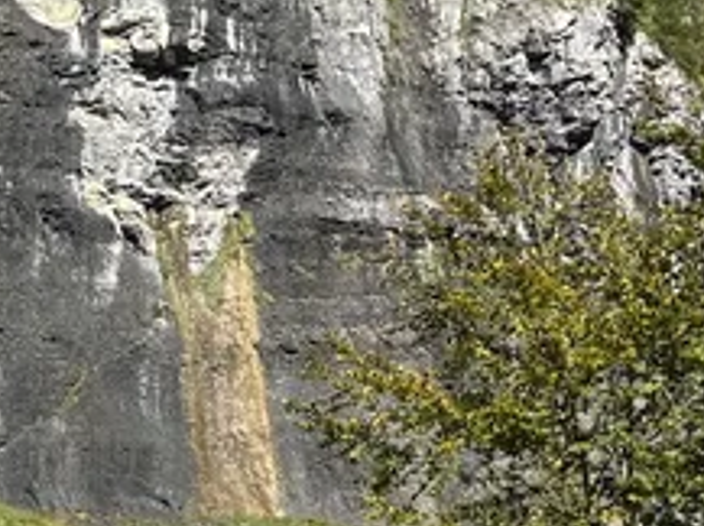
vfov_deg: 11.5
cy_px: 390
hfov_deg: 14.4
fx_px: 2599
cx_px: -346
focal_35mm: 128
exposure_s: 1/1695
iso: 50
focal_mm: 5.96
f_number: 1.6
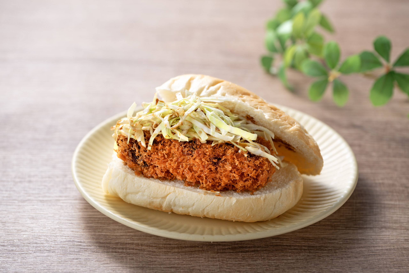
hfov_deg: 17.1
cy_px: 136
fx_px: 1363
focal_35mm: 120
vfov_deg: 11.4
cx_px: 204
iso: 100
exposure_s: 1/200
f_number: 6.3
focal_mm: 120
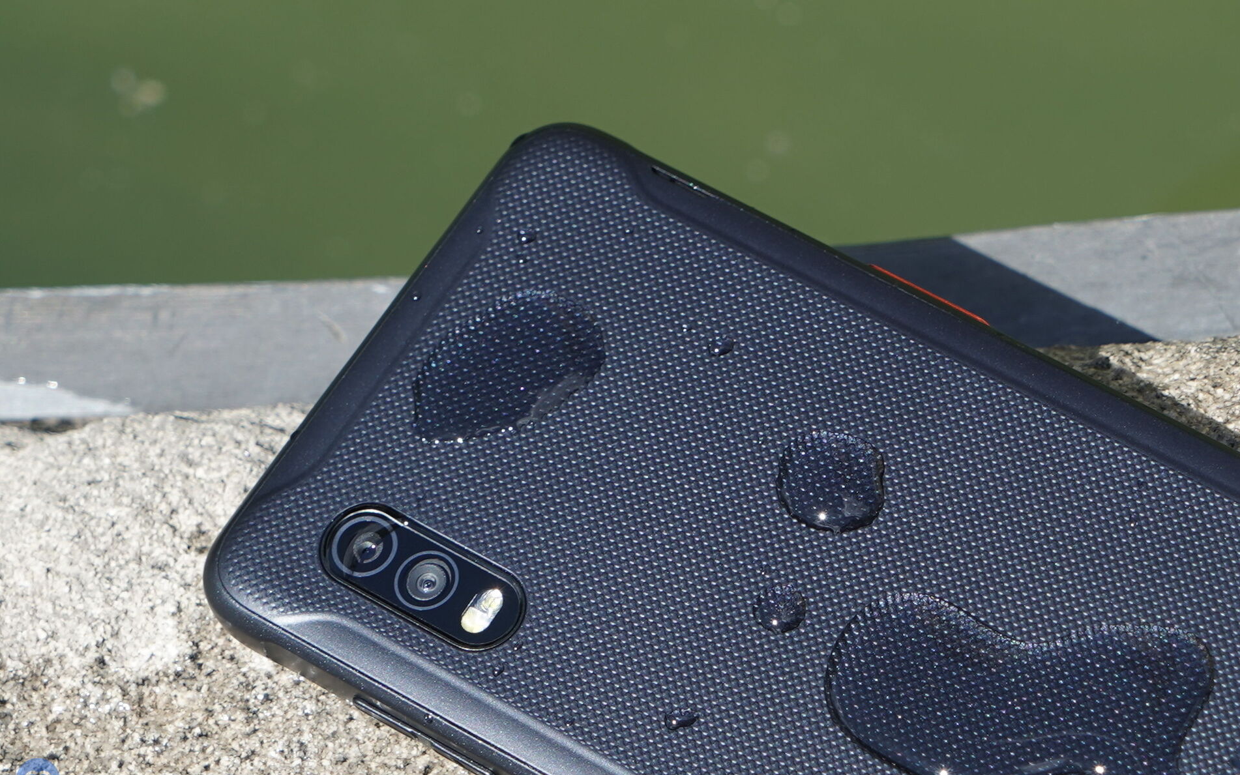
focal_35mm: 72
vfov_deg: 18.1
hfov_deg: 28.6
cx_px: 625
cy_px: 402
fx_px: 2433
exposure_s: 1/160
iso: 100
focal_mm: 70
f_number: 7.1
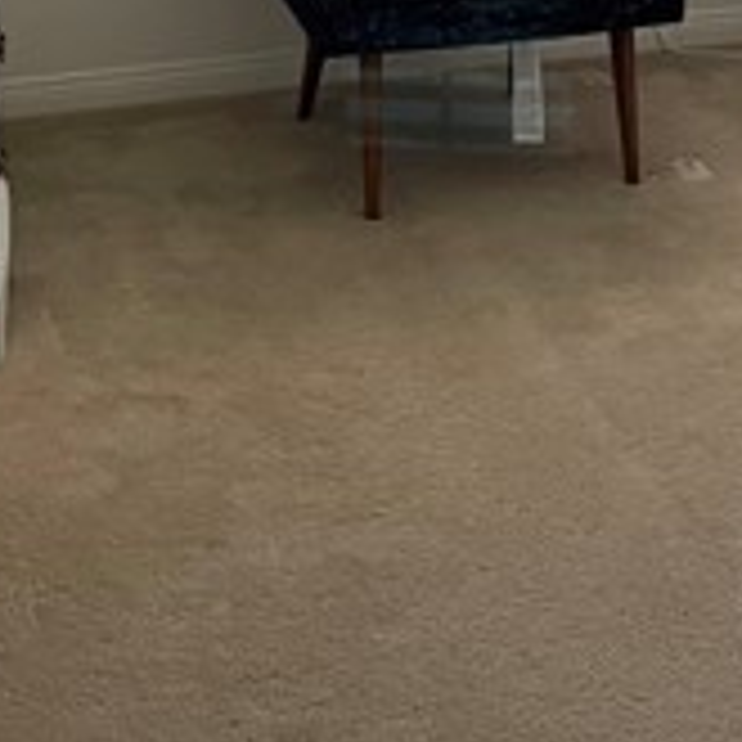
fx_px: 2158
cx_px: 508
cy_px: -400
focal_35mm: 89
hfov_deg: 19.4
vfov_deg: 17.4
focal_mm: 4.2
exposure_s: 1/60
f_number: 1.6
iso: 200
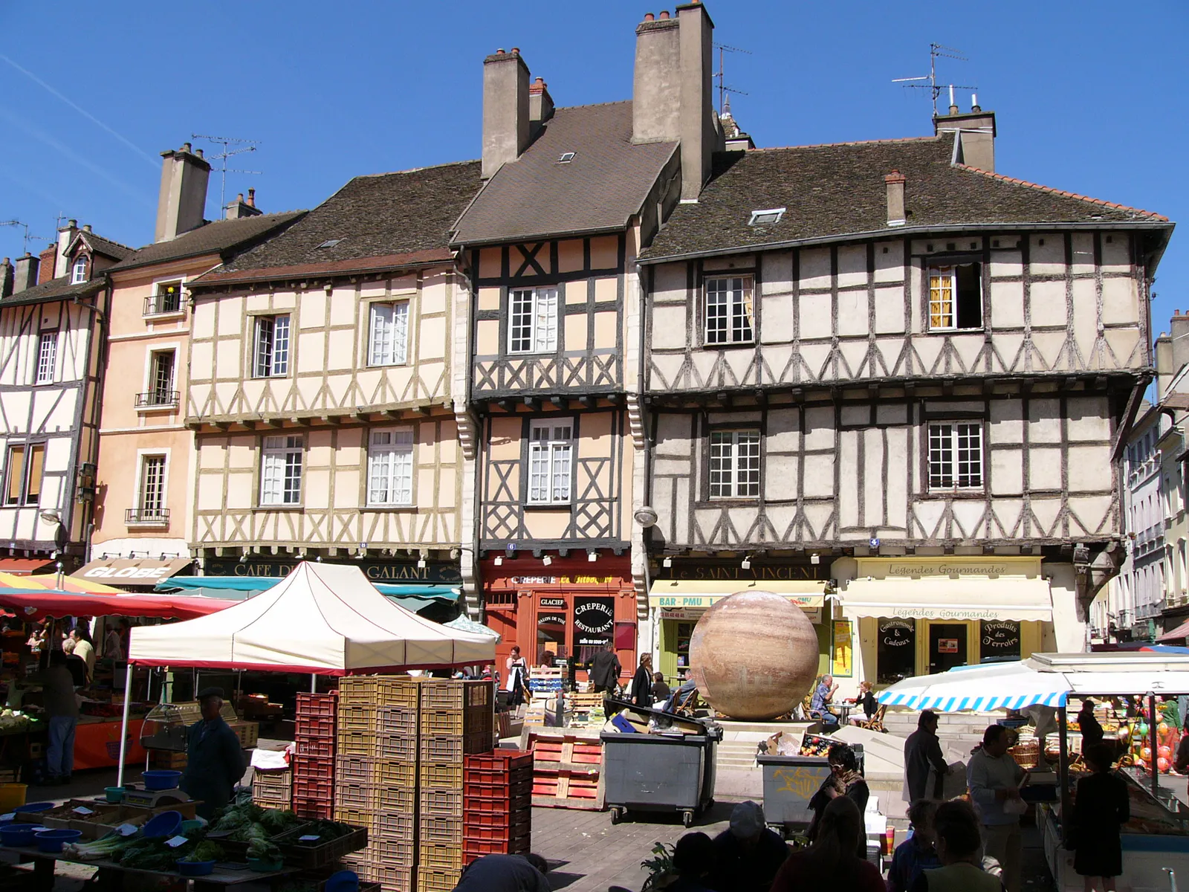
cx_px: 594
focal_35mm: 36
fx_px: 1237
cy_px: 446
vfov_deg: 39.7
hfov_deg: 51.4
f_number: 5.2
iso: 50
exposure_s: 1/400
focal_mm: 6
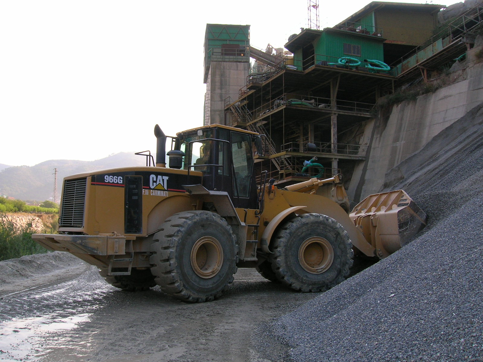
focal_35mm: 34
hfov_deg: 54.0
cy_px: 181
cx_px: 242
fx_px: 474
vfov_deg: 41.8
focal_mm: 5.7
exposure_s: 1/104
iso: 50
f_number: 4.9
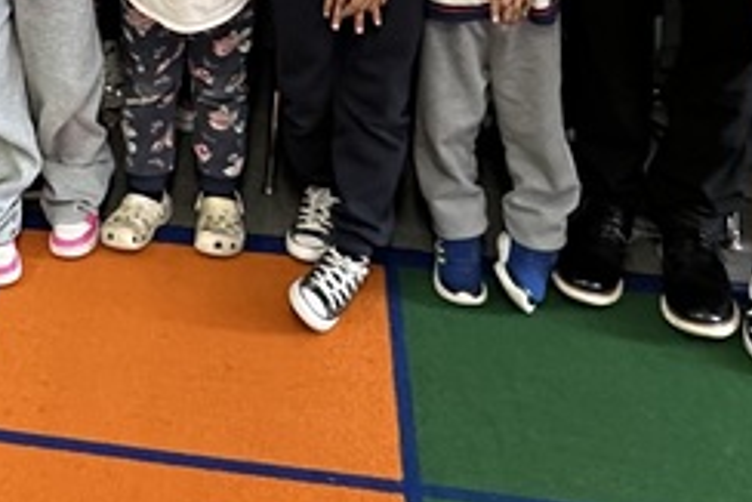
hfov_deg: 31.4
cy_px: -320
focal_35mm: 61
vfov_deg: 18.7
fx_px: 1275
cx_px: 77
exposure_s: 1/52
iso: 320
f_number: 2.2
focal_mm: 2.22
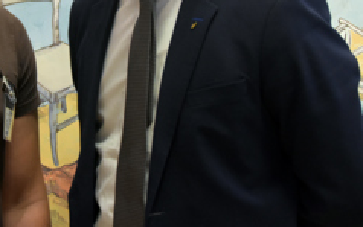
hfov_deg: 25.6
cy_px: 25
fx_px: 782
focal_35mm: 79
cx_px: 67
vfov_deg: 16.3
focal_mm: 22
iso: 1800
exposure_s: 1/60
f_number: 4
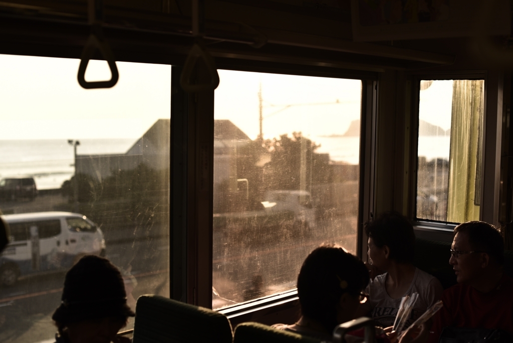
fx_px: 713
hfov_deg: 39.6
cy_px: 172
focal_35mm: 50
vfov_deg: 27.0
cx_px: 256
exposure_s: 1/1250
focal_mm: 50
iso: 100
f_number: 3.2
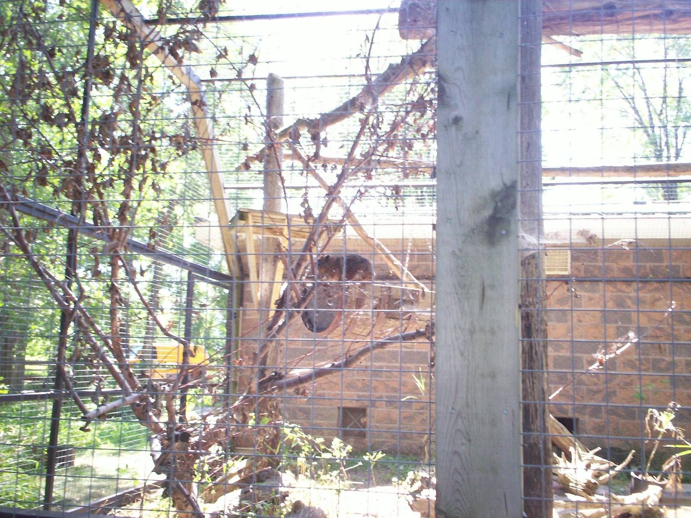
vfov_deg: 39.7
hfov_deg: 51.4
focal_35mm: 36
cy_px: 259
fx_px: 719
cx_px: 346
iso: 140
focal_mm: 6
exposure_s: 1/30
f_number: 4.5
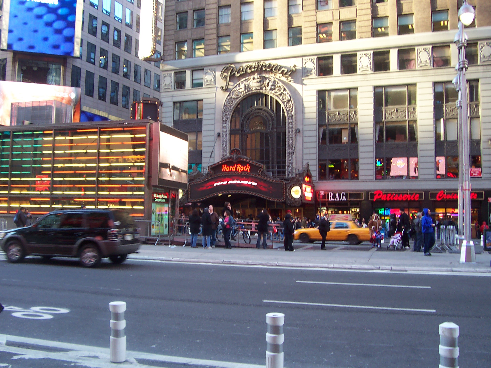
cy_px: 184
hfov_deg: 50.1
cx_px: 246
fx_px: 525
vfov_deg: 38.7
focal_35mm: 37
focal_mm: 5.6
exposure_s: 1/45
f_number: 2.8
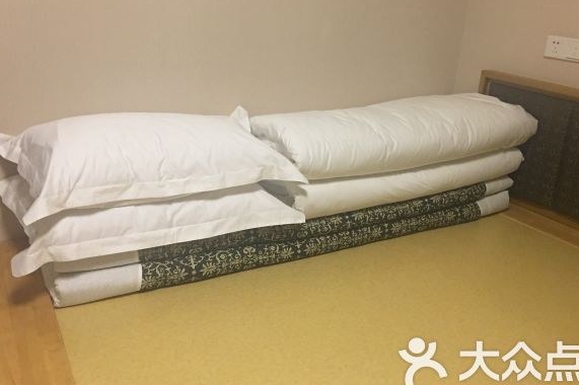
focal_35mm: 37
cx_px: 298
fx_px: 595
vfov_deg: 35.7
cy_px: 148
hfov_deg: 51.9
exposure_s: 1/17
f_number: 2.2
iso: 125
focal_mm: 4.15
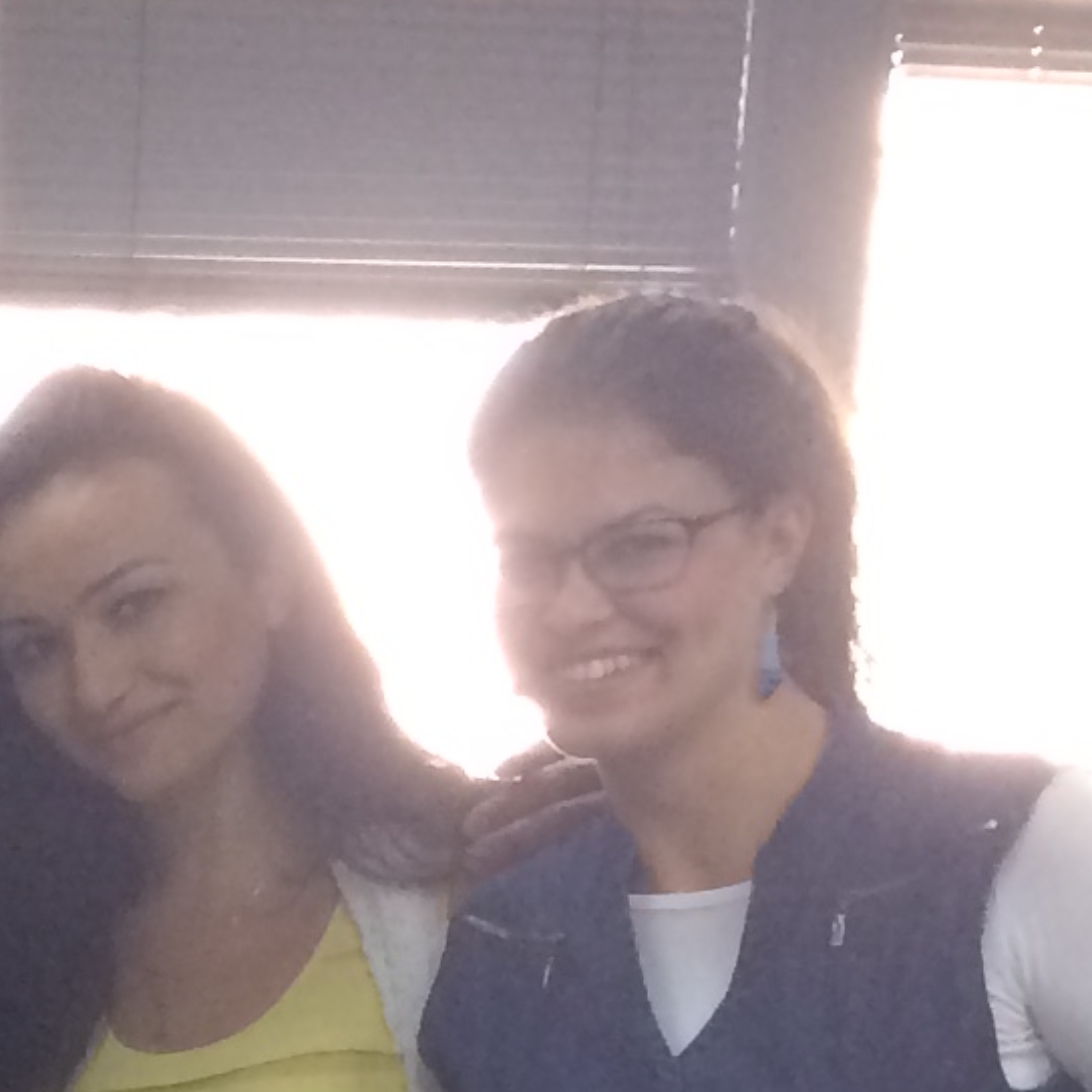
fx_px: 5496
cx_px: -1269
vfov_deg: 10.8
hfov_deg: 10.2
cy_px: 1774
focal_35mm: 154
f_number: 2.2
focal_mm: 4.15
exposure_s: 1/33
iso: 80
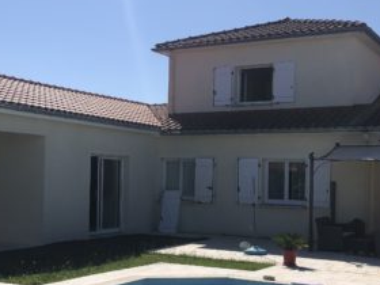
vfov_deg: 24.3
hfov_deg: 31.5
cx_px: 90
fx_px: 659
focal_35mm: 60
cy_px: 180
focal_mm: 4
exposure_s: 1/3690
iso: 20
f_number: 1.8
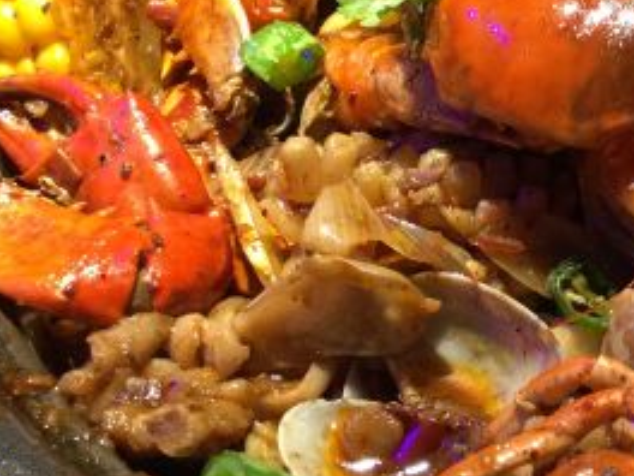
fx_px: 1410
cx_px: 704
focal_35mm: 77
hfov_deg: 23.7
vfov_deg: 19.1
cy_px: 155
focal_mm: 4.15
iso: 50
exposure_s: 1/17
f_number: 2.2
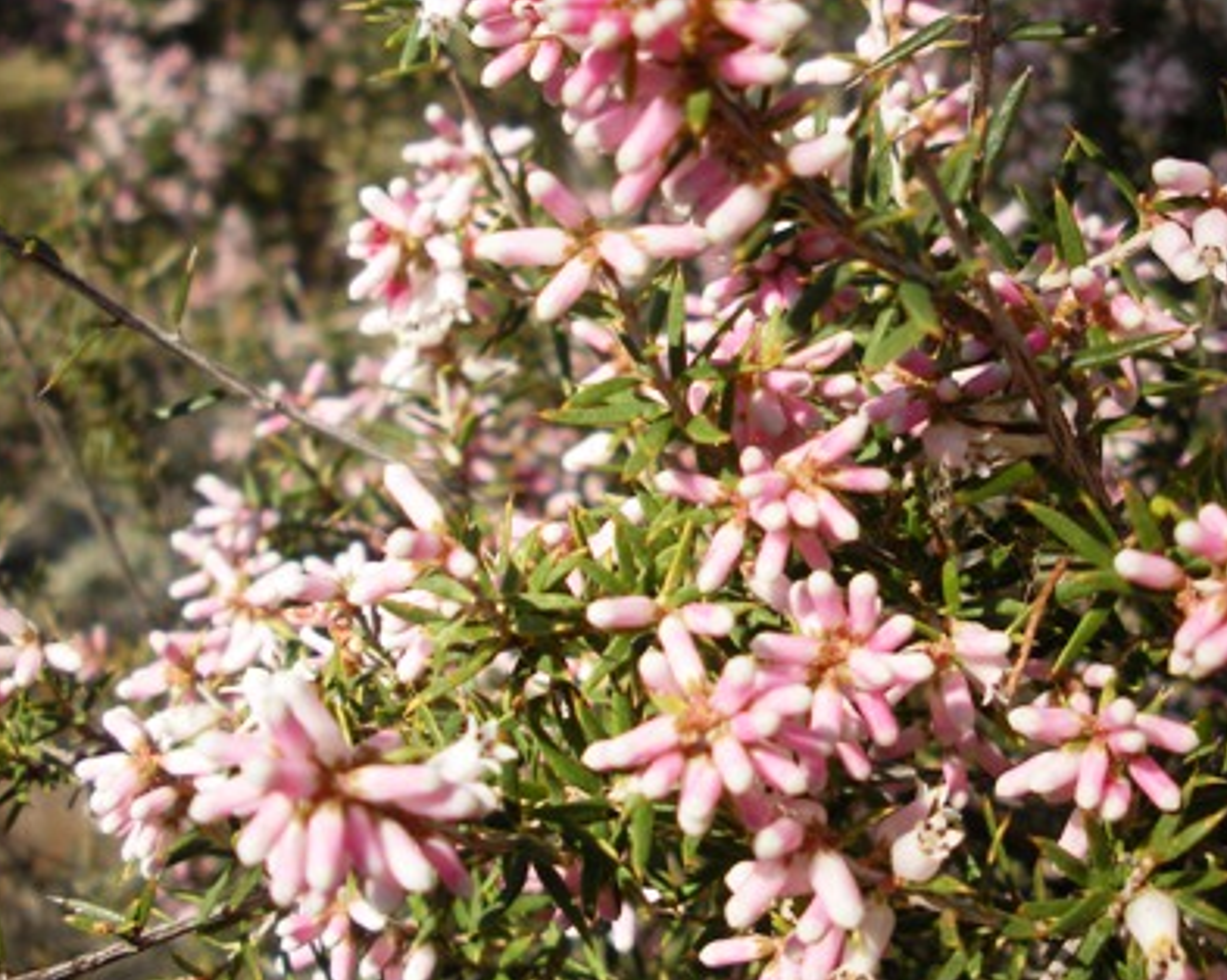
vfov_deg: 32.0
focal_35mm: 47
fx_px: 1706
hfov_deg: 39.2
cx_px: 799
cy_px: 442
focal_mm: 6.3
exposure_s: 1/380
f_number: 3.5
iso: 64
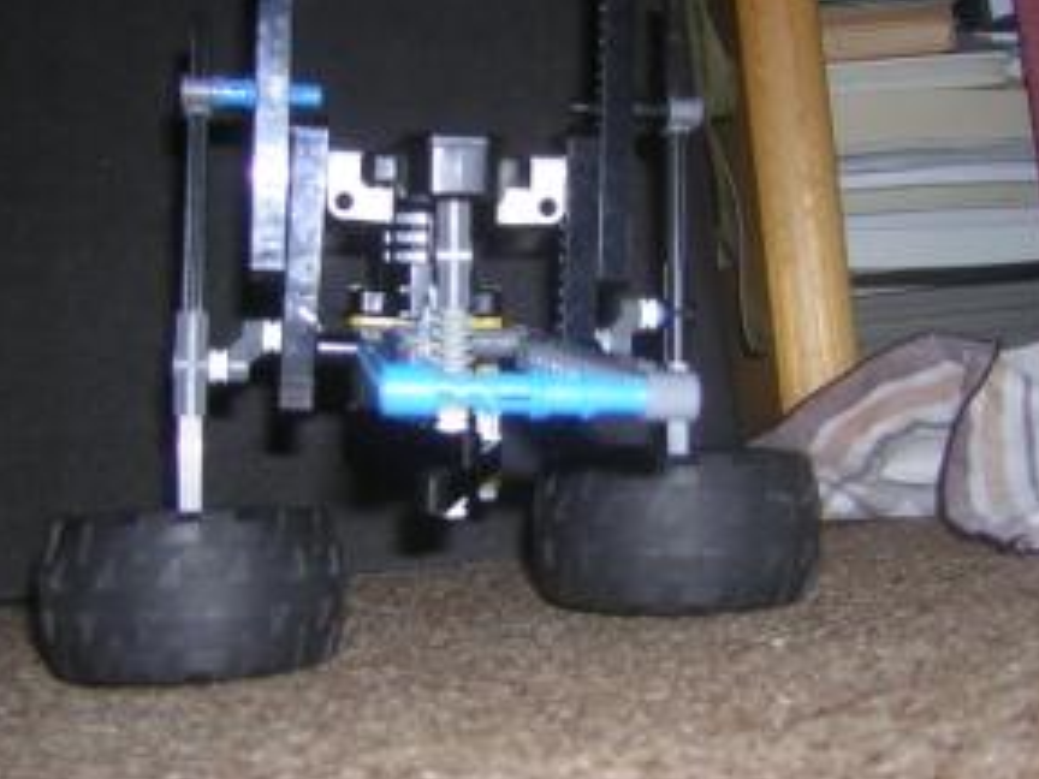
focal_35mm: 56
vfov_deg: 26.1
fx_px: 1681
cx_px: 530
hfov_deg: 34.3
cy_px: 357
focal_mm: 4.7
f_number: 2.6
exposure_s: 1/60.1
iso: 50
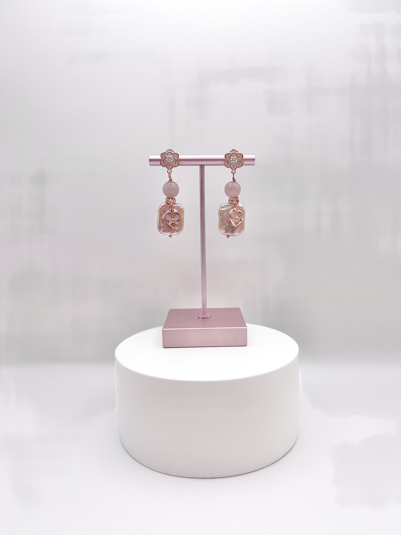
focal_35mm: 26
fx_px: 402
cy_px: 268
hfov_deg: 53.1
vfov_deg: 67.3
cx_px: 200
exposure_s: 1/438
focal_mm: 5.1
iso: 50
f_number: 1.6
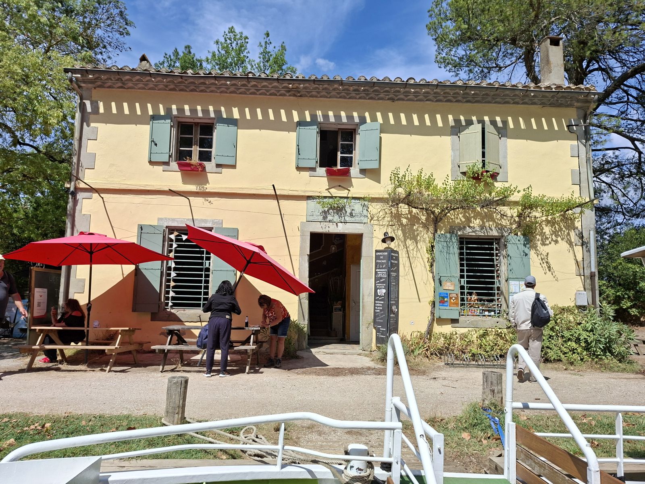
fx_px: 429
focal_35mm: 23
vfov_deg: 58.9
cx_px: 322
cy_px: 242
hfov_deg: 73.9
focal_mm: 5.54
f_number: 1.8
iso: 50
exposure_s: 1/2841
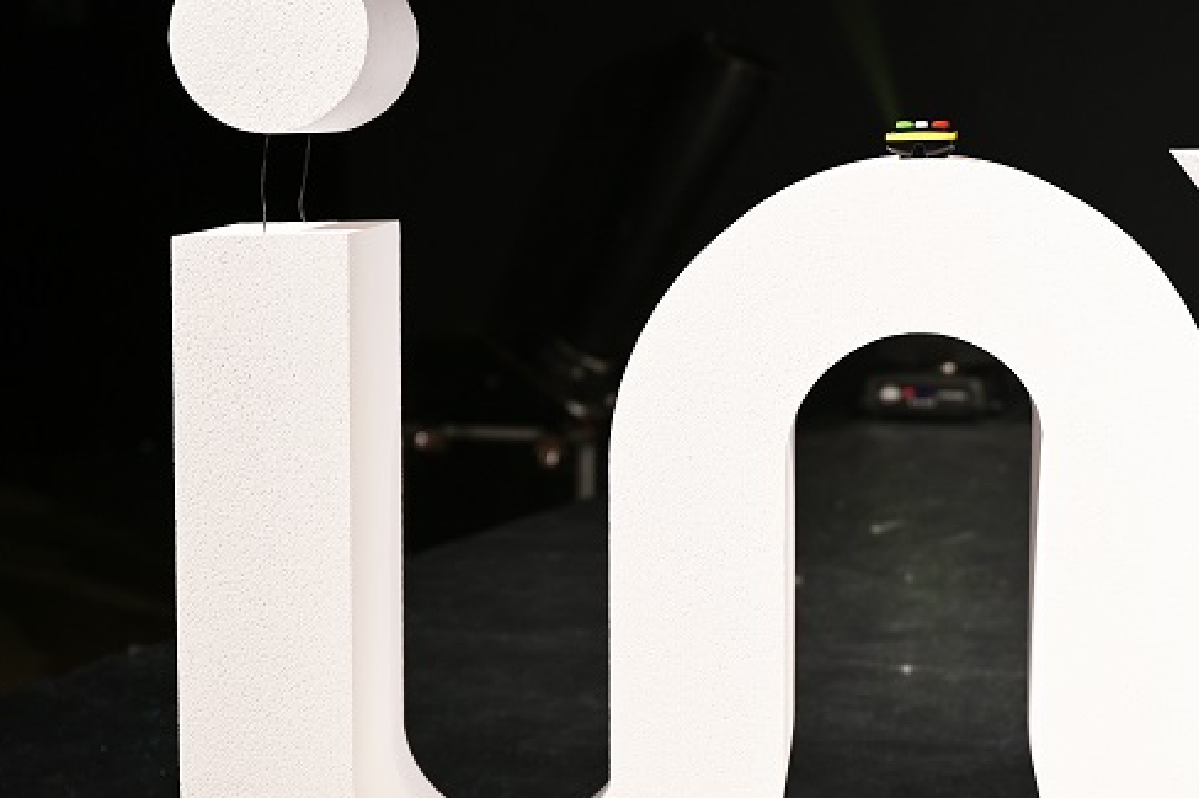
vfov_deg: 19.7
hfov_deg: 28.9
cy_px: 510
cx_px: 869
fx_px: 2296
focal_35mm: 69
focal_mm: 42
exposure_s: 1/125
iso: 400
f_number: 2.8
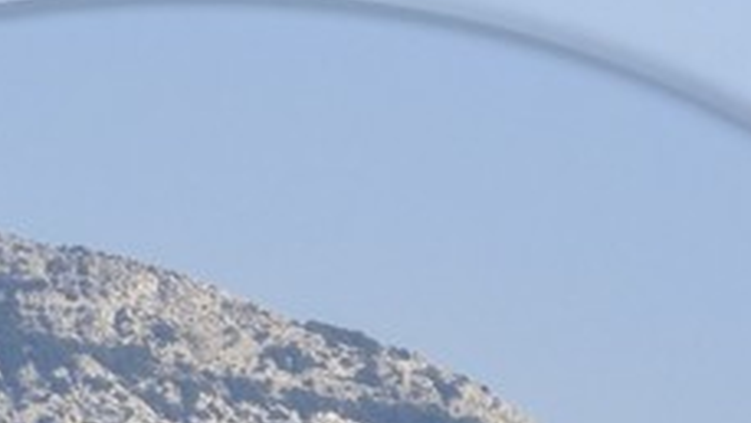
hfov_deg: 2.3
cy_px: 1202
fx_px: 18905
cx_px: 190
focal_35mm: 949
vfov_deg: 1.3
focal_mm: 130
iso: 200
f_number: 11
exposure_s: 1/320
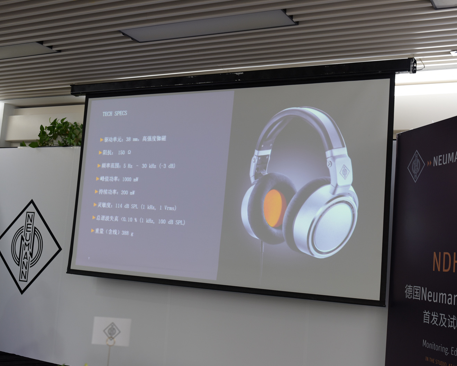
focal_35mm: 46
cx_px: 241
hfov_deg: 40.3
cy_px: 183
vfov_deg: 32.8
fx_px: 622
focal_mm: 40
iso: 400
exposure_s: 1/50
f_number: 3.2
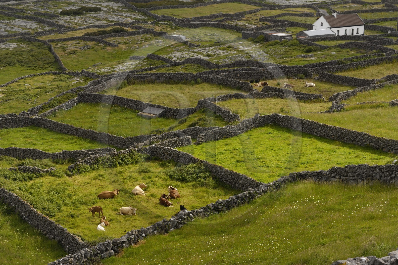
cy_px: 132
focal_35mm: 90
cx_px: 199
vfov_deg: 15.2
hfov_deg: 22.6
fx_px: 995
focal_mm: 60
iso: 100
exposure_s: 1/250
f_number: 8
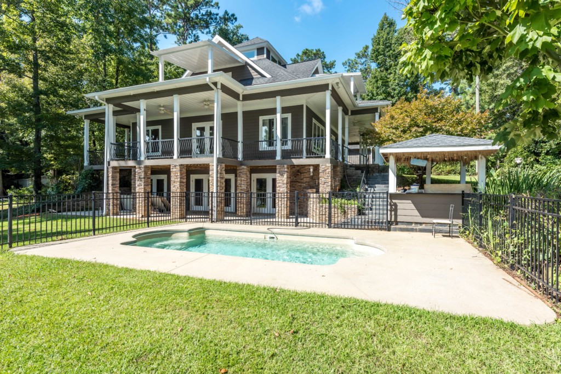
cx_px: 280
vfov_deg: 70.5
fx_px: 265
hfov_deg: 93.3
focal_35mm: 17
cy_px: 187
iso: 250
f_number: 13
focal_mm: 17
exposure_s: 1/160
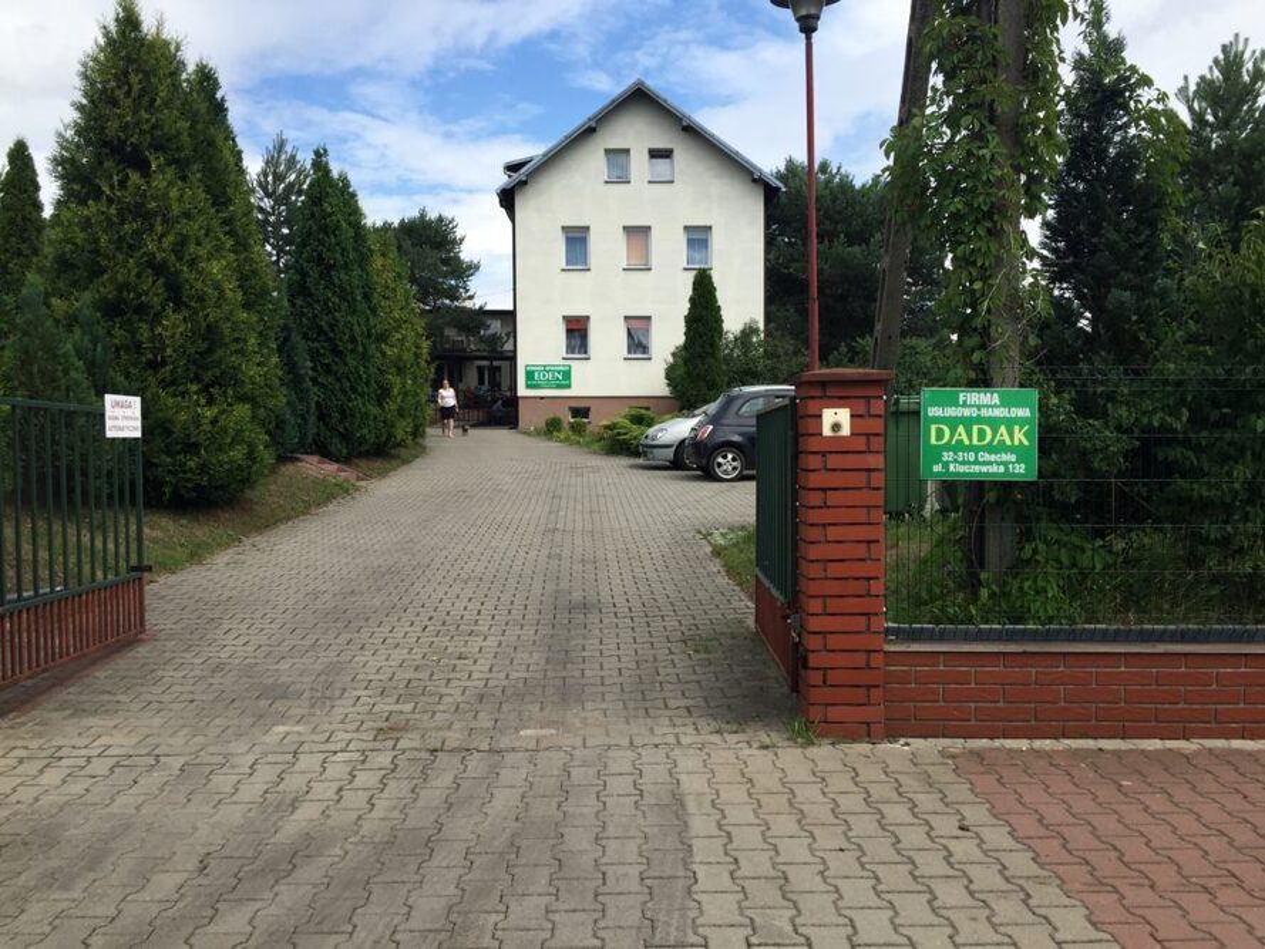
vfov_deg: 48.2
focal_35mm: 29
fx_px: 1060
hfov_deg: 61.7
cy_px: 474
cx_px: 632
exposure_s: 1/1582
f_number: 2.2
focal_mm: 4.15
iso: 32
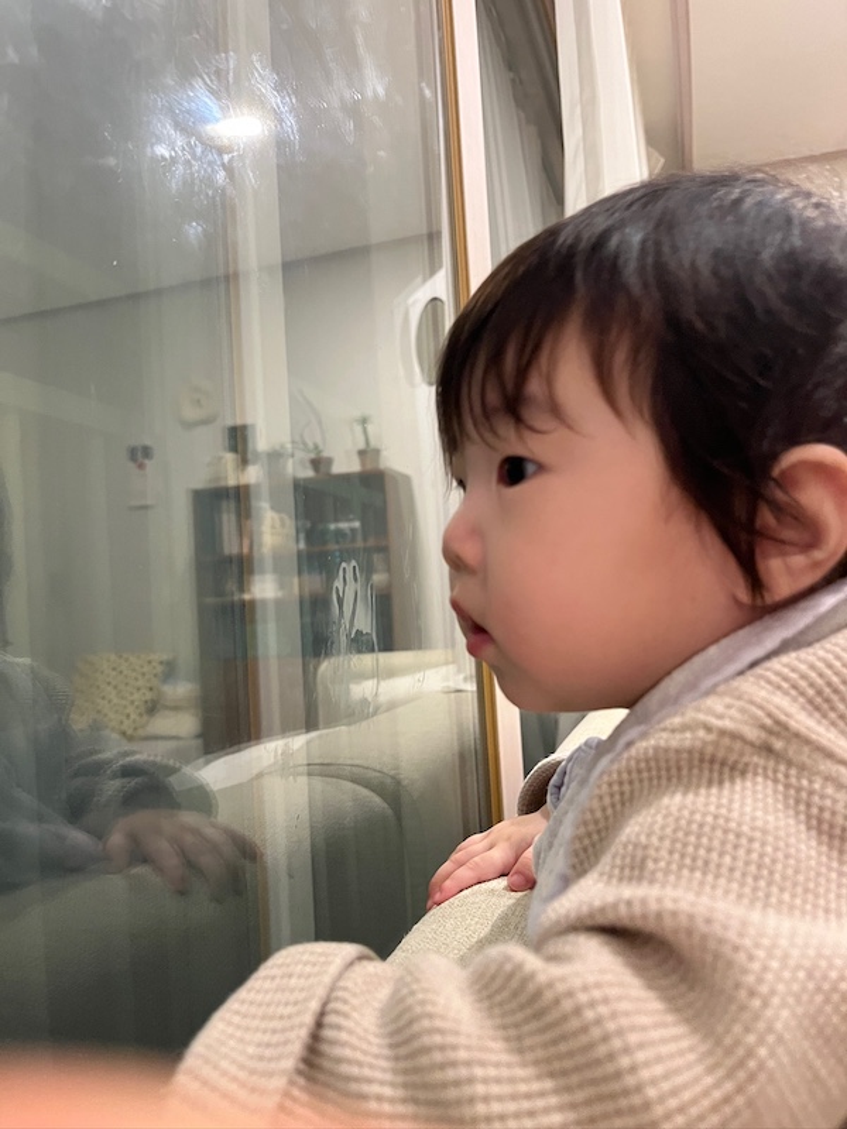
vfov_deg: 67.3
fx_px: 848
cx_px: 424
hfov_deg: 53.1
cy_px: 564
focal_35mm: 26
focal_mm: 5.1
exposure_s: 1/40
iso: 400
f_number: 1.6
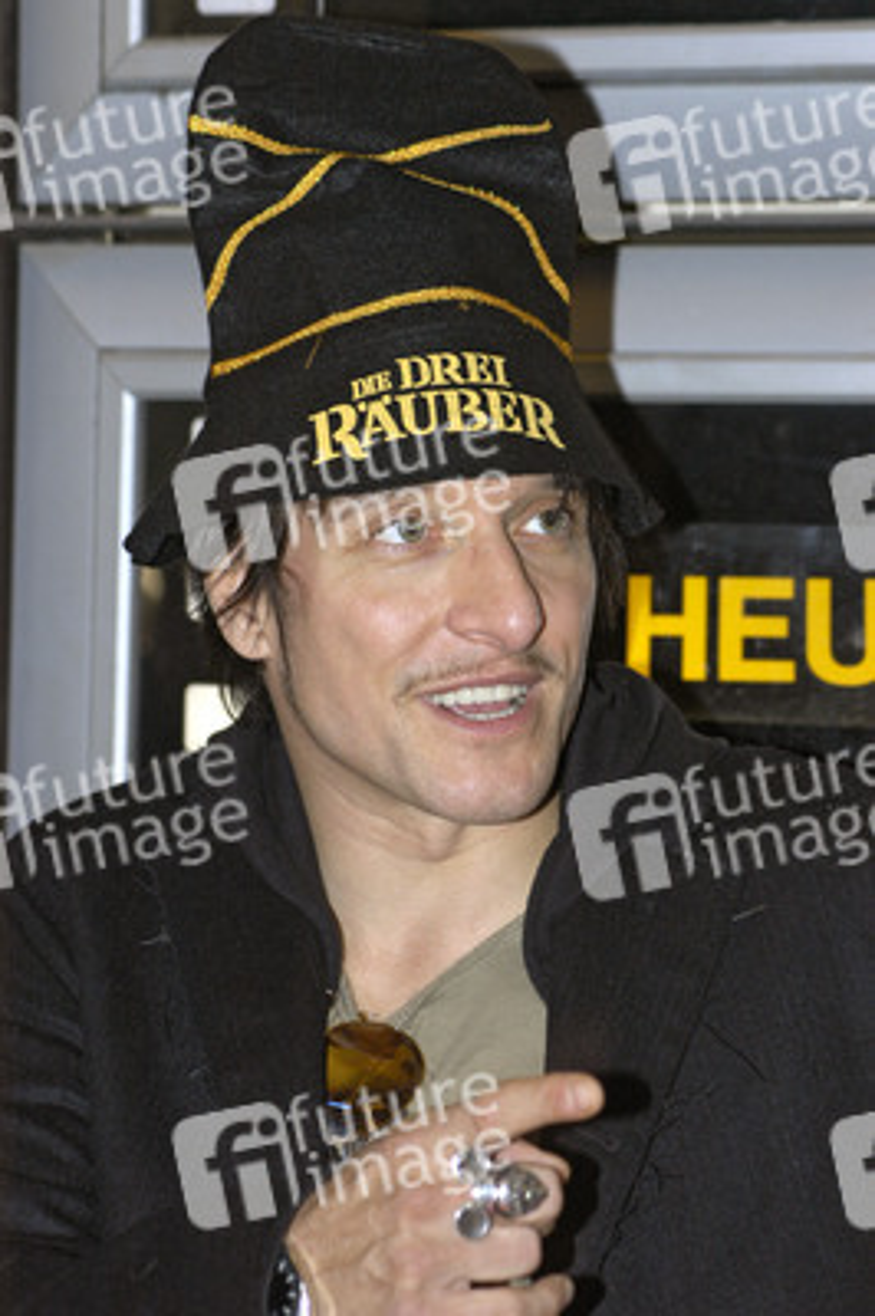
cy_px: 658
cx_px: 438
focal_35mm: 142
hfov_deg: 9.6
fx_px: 5204
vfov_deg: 14.4
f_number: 5.6
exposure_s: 1/100
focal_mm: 95
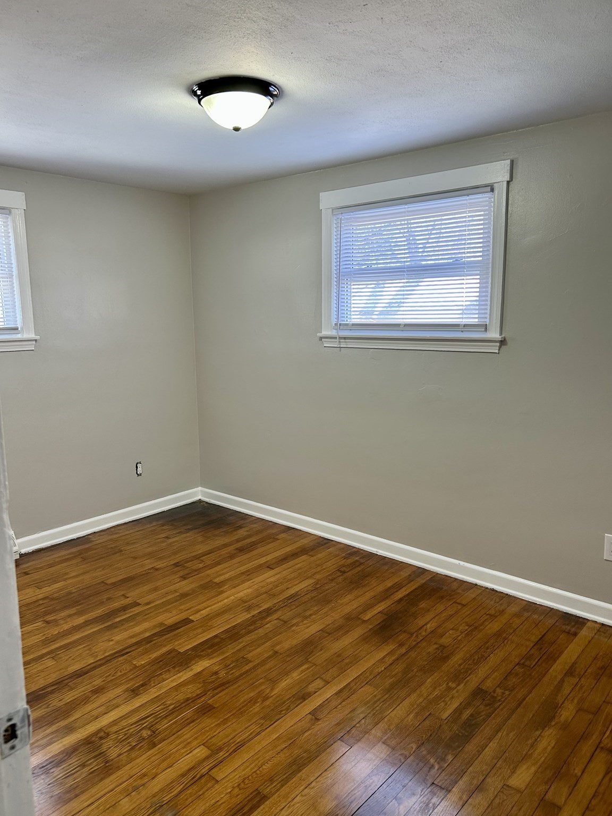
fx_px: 613
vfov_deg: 67.3
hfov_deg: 53.1
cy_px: 408
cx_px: 306
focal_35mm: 26
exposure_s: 1/60
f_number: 1.5
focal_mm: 5.7
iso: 80
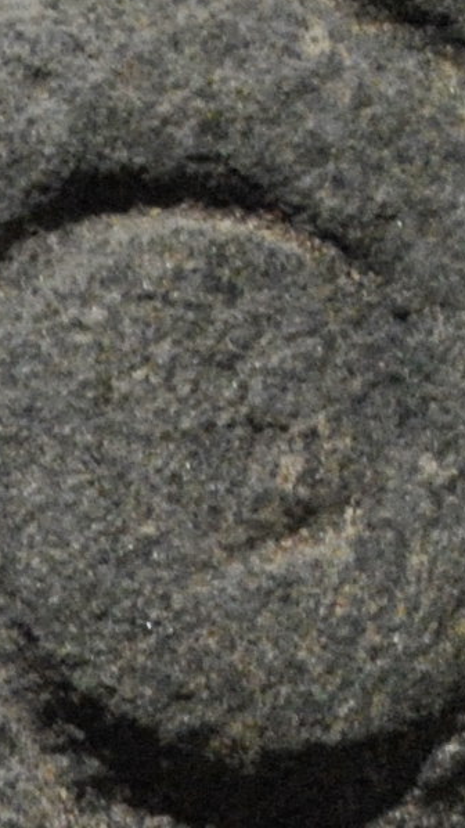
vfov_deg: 5.5
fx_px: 8490
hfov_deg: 3.0
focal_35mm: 387
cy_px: 1448
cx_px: -1431
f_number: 5
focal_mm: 38
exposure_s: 1/30
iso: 1000
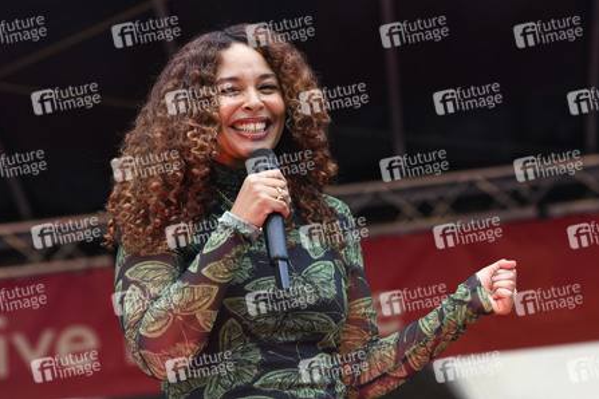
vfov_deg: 11.7
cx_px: 298
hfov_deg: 17.5
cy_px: 200
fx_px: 1947
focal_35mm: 117
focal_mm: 116
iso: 640
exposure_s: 1/800
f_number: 4.5
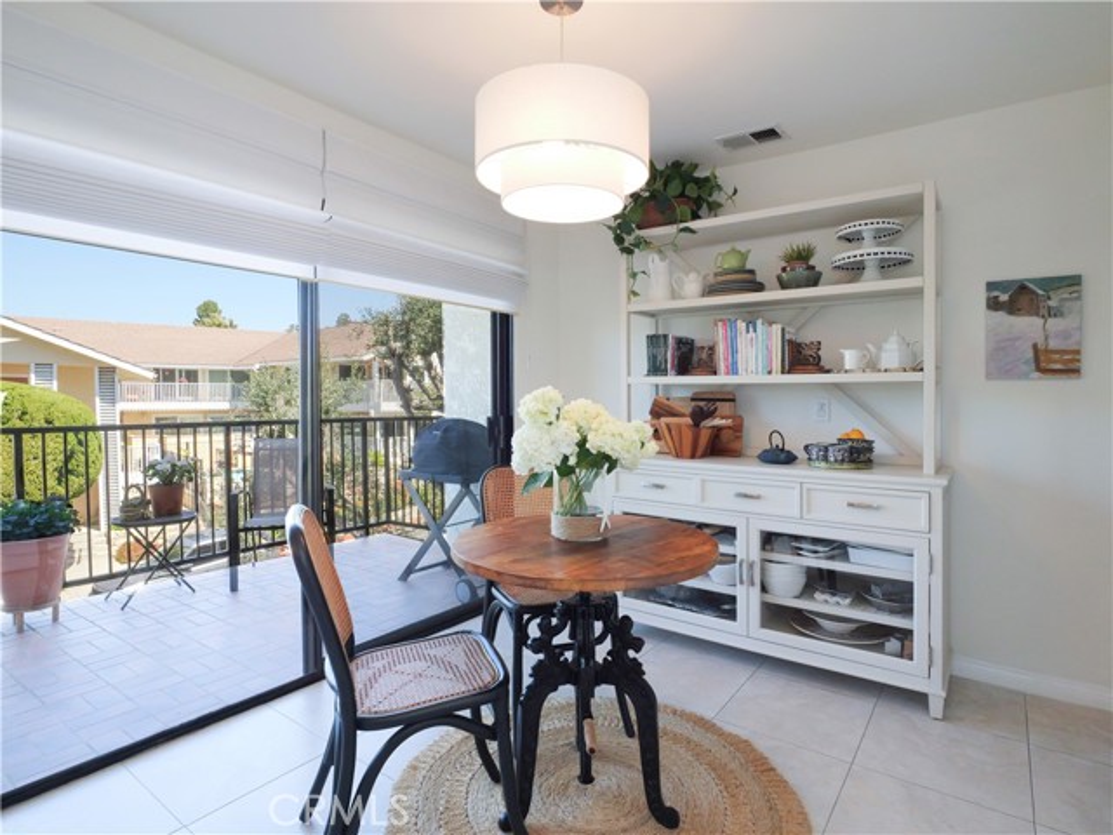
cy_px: 418
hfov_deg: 87.8
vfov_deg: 71.6
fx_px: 579
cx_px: 556
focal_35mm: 18
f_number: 8
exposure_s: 1/160
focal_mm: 9
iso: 2000
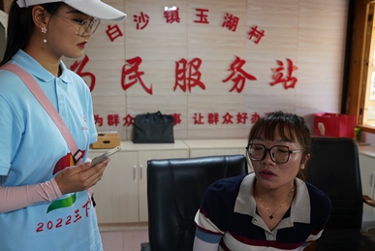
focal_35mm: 31
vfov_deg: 42.3
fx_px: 323
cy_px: 146
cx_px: 159
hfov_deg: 59.9
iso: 1600
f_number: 3.5
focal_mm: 24
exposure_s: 1/160
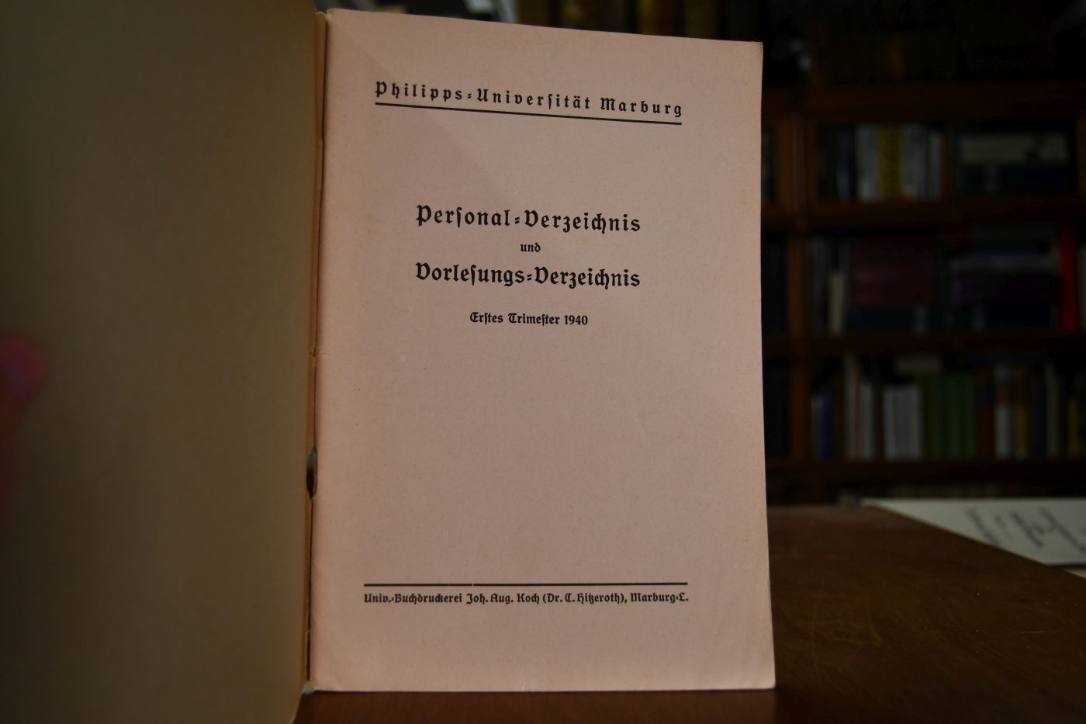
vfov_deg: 40.0
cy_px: 362
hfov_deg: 57.2
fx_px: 995
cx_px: 543
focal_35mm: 33
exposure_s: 1/250
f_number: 3.5
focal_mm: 22
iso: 640
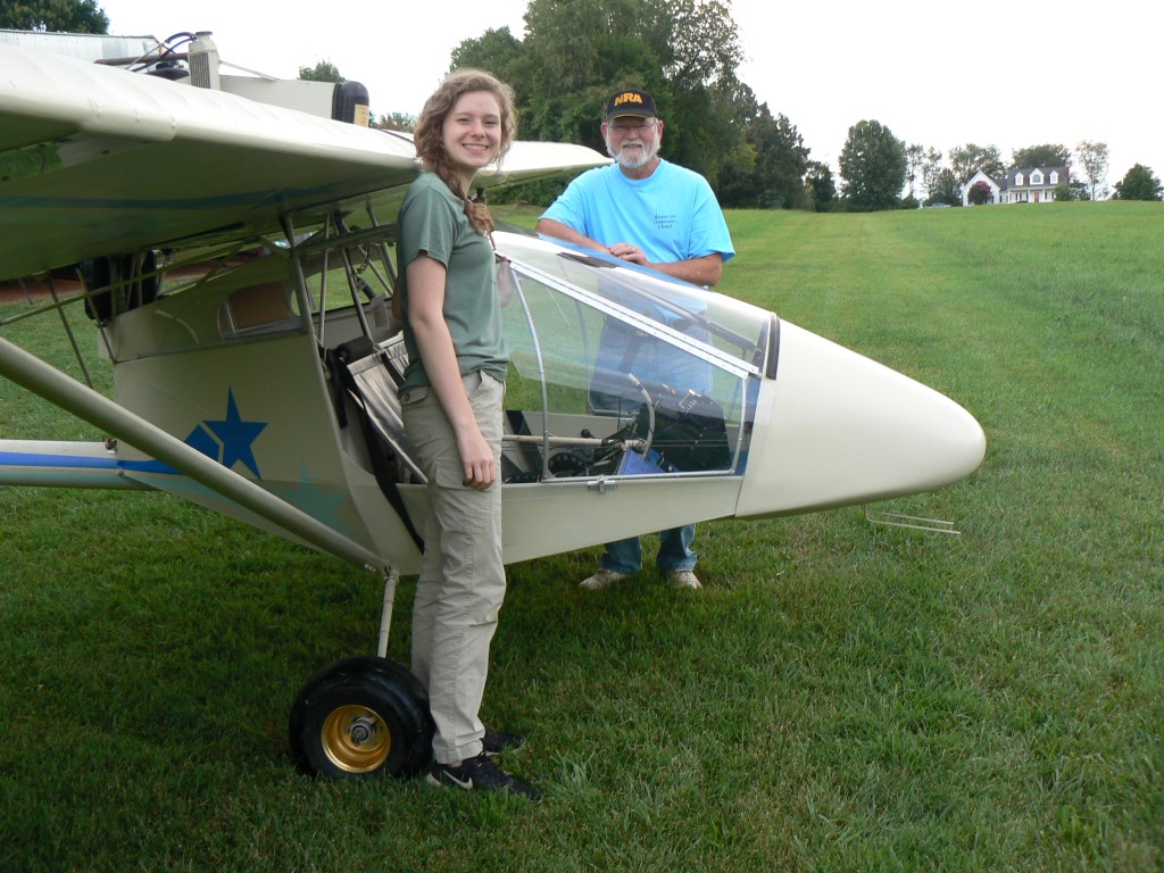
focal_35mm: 36
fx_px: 1211
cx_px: 582
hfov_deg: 51.4
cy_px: 436
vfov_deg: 39.7
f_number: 2.8
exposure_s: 1/30
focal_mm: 6
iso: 80
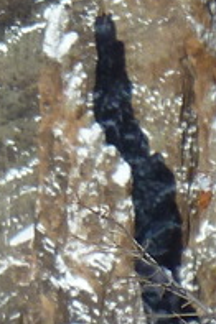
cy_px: -327
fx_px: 15254
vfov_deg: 1.2
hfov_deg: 0.8
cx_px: -495
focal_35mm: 1692
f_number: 5.9
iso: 80
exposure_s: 1/320
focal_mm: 36
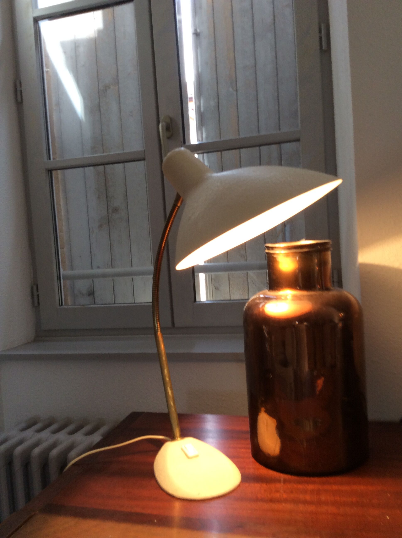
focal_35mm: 32
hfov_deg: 44.1
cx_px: 201
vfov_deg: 56.9
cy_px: 269
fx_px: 497
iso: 40
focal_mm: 3.3
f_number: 2.4
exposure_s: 1/25
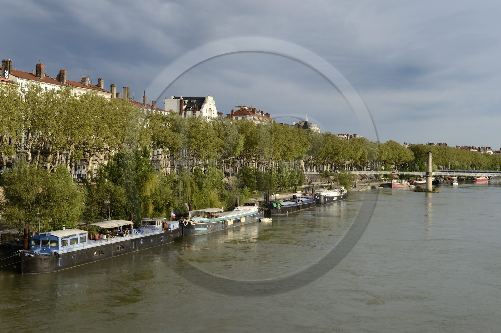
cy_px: 166
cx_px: 250
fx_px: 667
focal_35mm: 48
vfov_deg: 28.0
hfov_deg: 41.1
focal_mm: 48
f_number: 8
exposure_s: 1/320
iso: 200
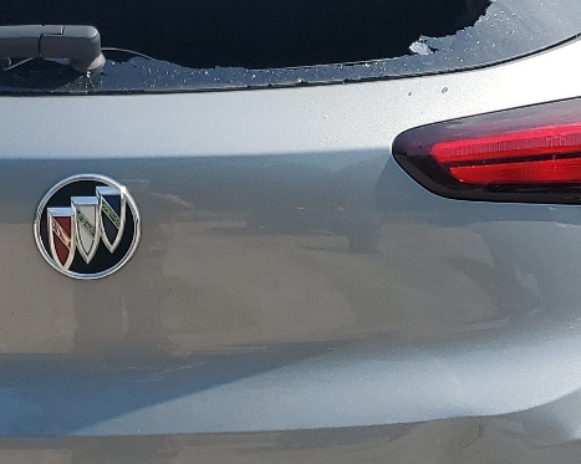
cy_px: 330
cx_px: 109
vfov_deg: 17.6
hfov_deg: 21.7
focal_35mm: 87
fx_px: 1495
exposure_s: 1/2500
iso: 50
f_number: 1.5
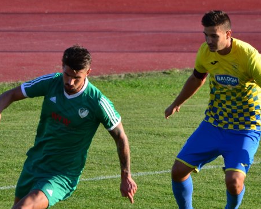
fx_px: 6428
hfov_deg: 2.3
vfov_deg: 1.9
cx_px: 163
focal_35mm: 832
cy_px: 129
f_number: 5.6
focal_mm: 300
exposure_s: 1/500
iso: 250
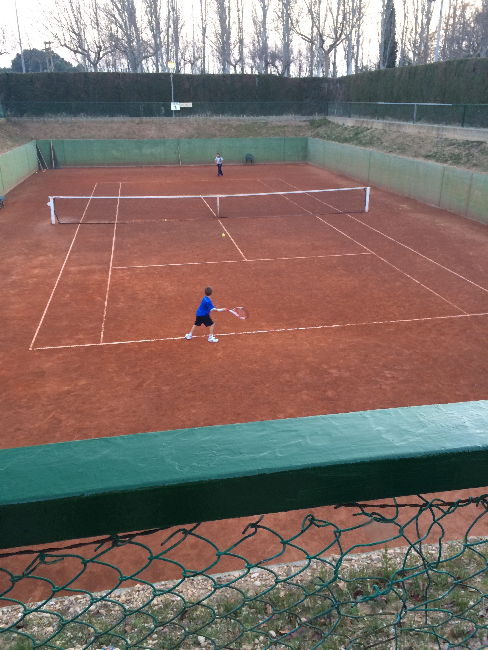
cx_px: 244
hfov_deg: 48.2
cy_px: 325
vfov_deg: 61.7
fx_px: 545
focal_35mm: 29
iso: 100
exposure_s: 1/30
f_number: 2.2
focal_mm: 4.15
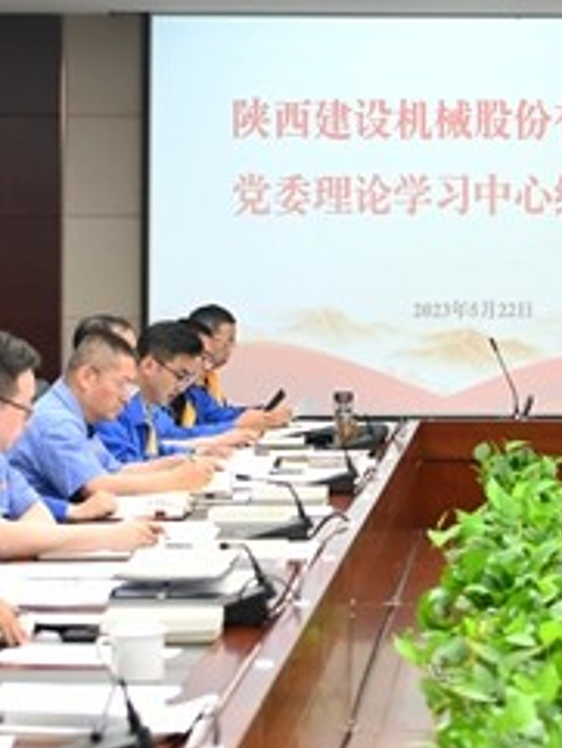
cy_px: 281
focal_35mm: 115
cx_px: 525
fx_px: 2487
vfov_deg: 17.1
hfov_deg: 12.8
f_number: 3.2
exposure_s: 1/160
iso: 640
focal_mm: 36
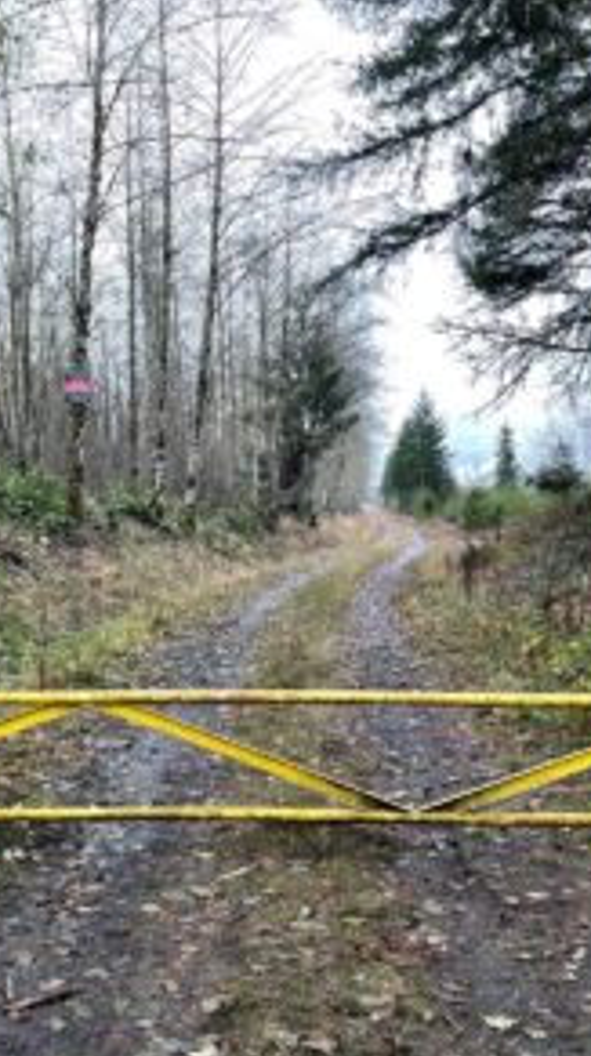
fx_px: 1090
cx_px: 268
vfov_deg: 51.7
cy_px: 537
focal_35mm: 39
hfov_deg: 30.3
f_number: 1.6
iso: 32
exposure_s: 1/130
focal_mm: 5.1
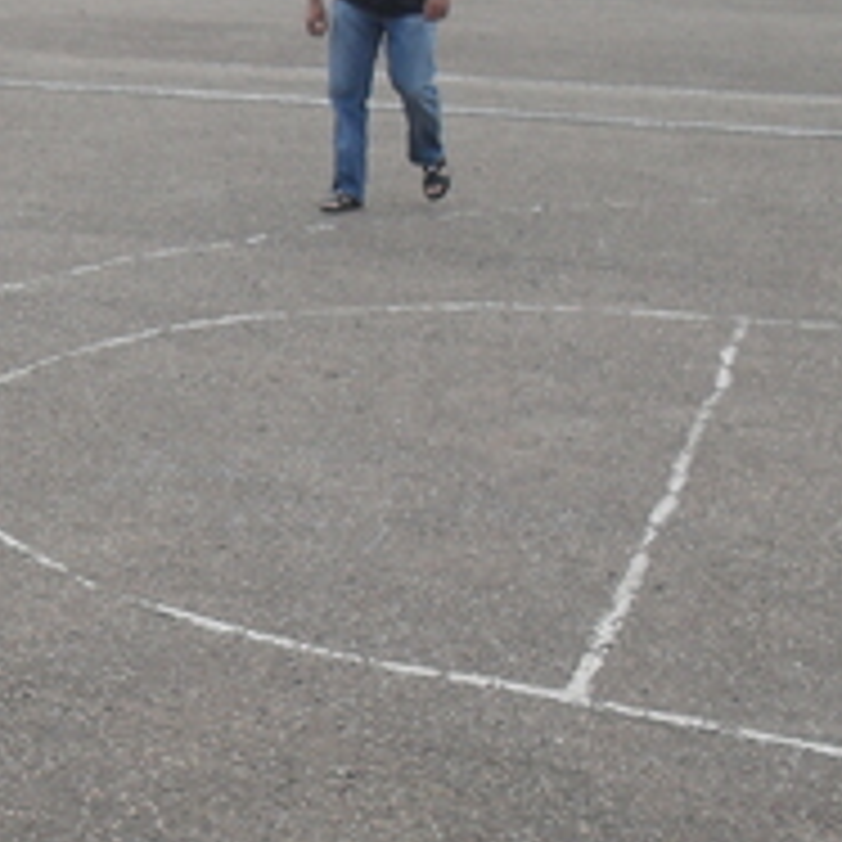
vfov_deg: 21.4
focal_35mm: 81
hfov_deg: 20.2
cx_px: -135
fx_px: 2229
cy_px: 374
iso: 80
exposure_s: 1/250
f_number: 2.8
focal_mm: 6.3
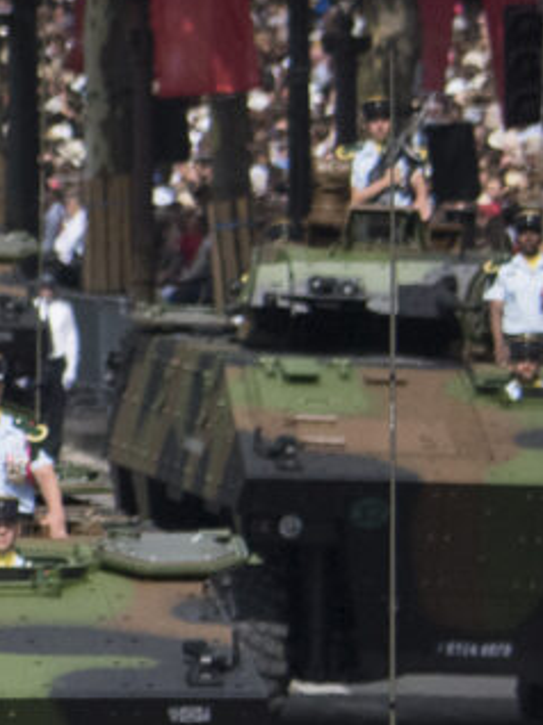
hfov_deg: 1.5
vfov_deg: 2.1
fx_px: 20106
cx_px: -1663
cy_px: 557
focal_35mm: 960
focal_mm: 155
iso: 640
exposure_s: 1/8000
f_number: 5.6
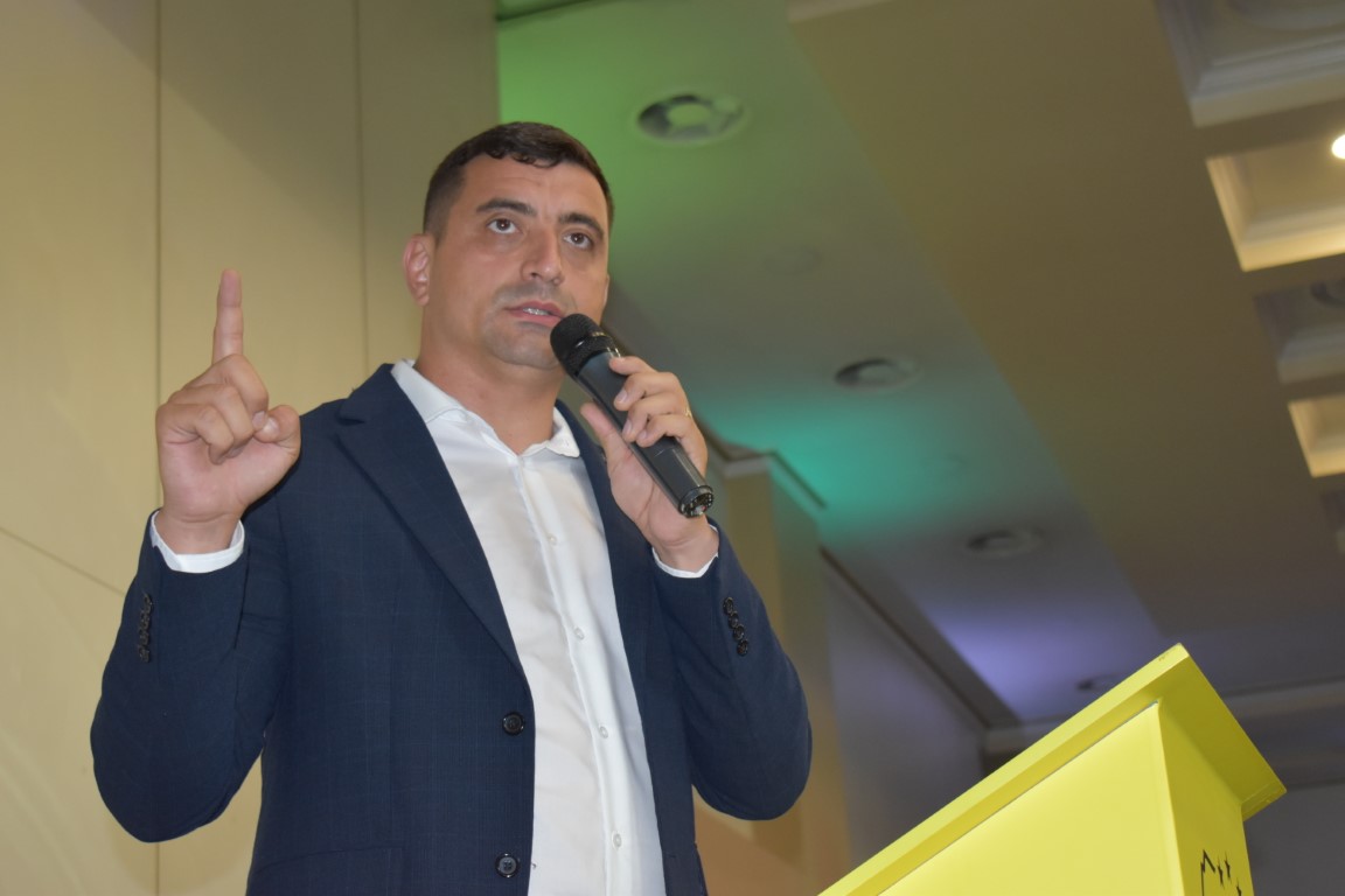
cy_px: 448
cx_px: 672
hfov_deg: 28.1
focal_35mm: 72
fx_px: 2690
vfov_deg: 18.9
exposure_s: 1/60
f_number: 5.3
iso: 1400
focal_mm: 48
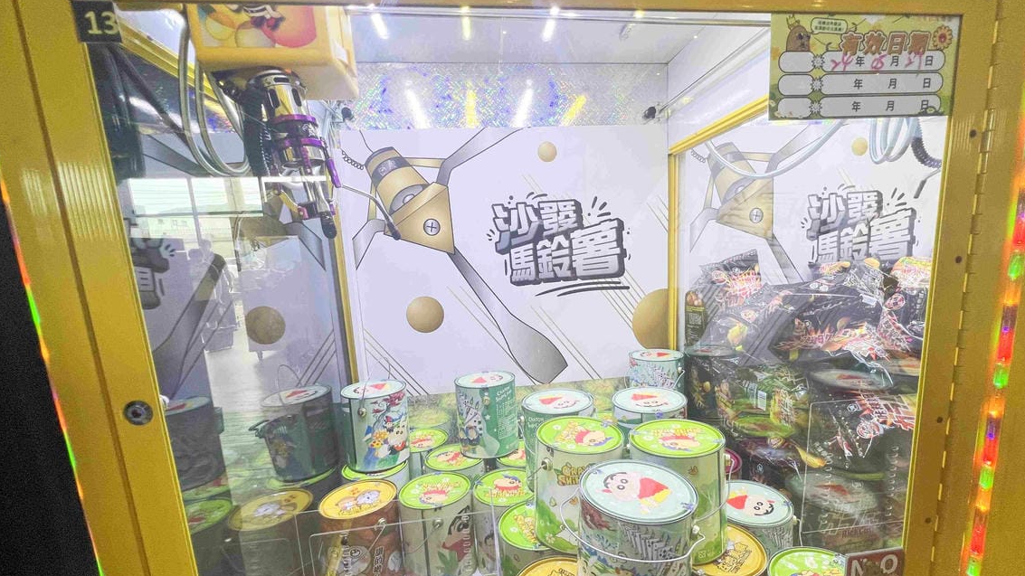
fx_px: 408
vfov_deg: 70.2
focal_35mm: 15
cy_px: 323
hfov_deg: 102.9
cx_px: 539
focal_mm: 1.57
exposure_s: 1/120
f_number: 1.8
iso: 100
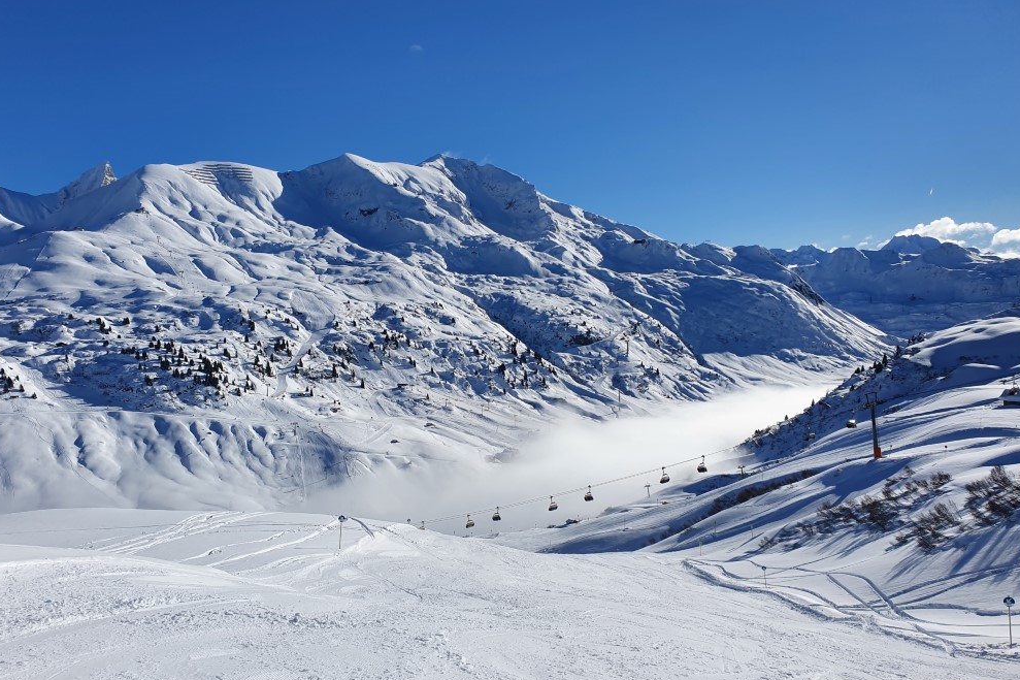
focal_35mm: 28
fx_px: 793
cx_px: 502
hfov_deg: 65.5
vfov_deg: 46.4
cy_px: 329
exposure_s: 1/4512
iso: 50
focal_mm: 4.32
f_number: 2.4
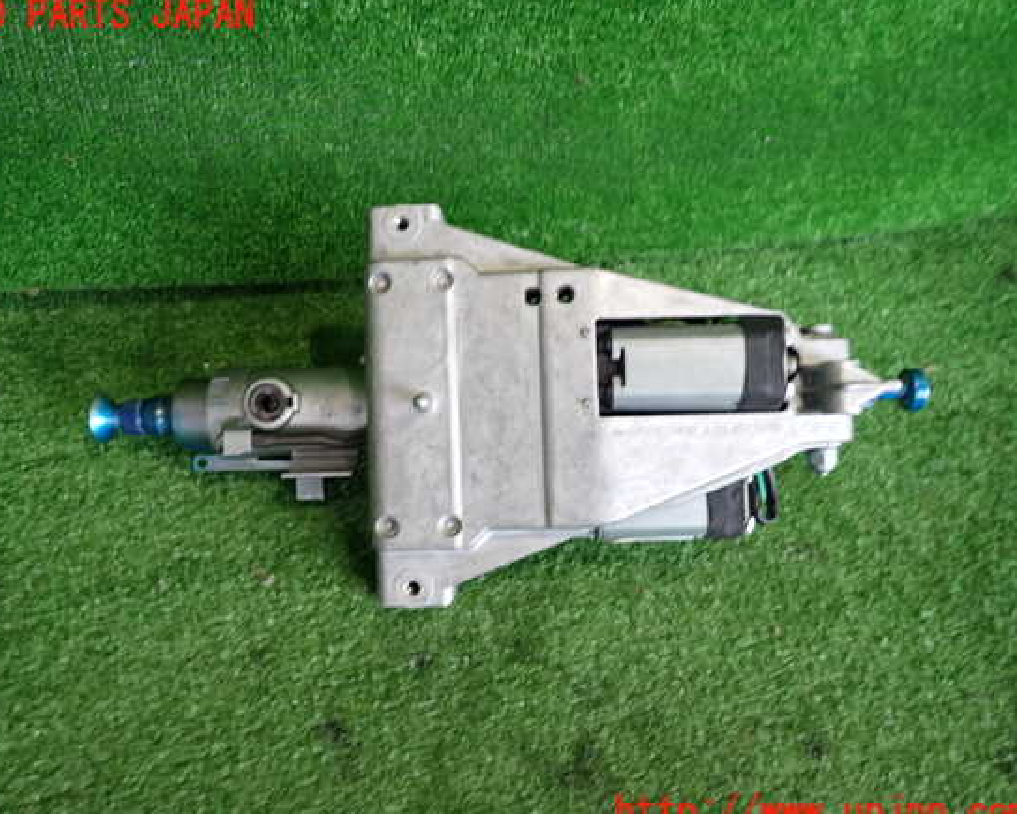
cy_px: 415
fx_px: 813
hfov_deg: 64.0
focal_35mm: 27
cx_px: 477
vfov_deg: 53.2
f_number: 2
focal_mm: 4.5
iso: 250
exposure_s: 1/30
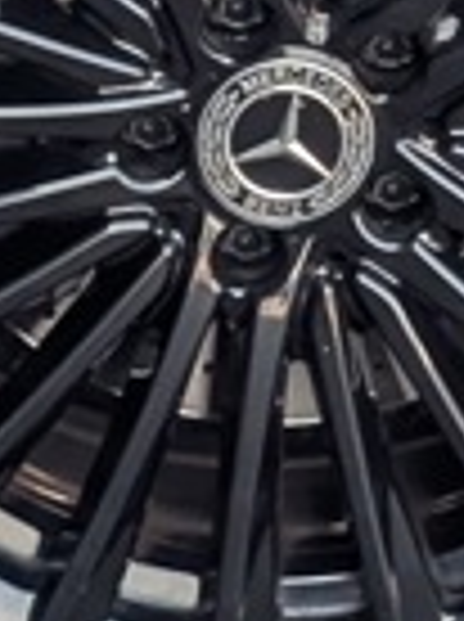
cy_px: -198
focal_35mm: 285
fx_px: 5109
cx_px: 396
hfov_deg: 5.2
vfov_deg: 6.9
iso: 320
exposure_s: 1/1299
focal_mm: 6.9
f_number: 1.68
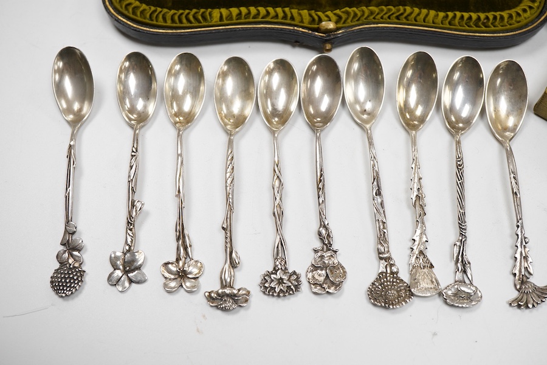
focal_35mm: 45
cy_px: 182
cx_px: 274
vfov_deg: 29.9
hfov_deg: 43.6
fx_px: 684
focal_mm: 30
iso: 800
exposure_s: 1/125
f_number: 9
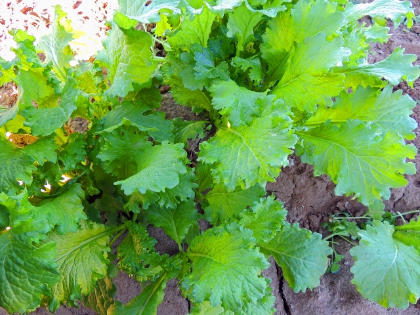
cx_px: 210
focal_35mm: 24
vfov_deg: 56.8
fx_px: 291
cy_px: 158
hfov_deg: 71.6
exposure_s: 1/50
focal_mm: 4.3
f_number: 3
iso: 100
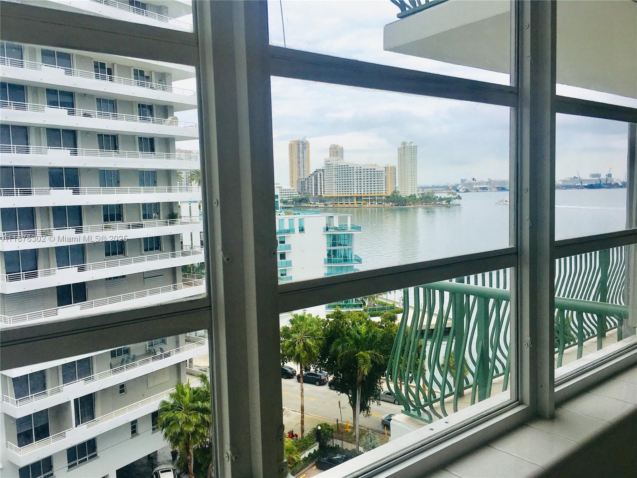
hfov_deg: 61.7
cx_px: 318
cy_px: 239
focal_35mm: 29
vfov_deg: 48.2
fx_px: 534
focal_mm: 4.15
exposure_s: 1/1068
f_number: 2.2
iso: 25
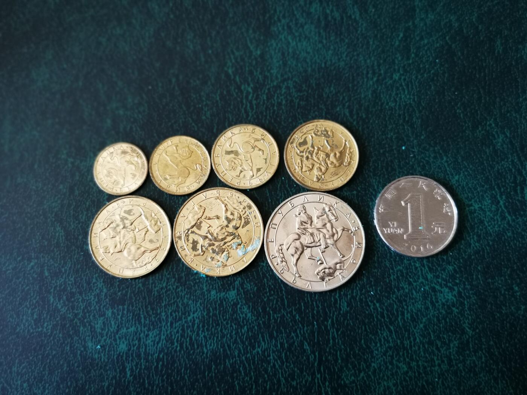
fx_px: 487
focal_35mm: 32
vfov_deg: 44.2
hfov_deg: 56.8
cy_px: 198
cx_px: 264
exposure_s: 1/50
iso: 160
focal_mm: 5.56
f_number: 4
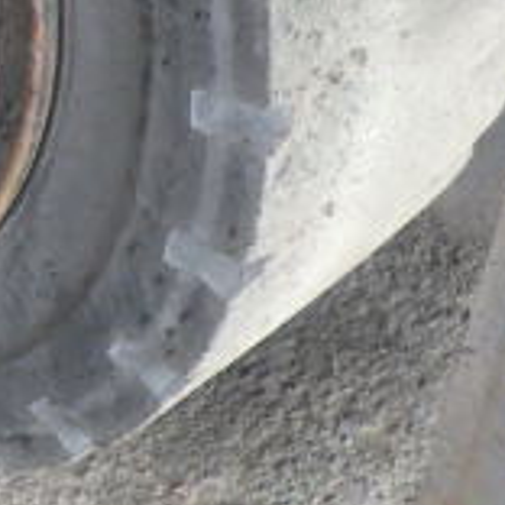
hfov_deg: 13.7
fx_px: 2030
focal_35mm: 123
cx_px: -123
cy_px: -220
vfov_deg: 13.5
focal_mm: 6.1
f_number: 3.8
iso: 640
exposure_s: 1/50
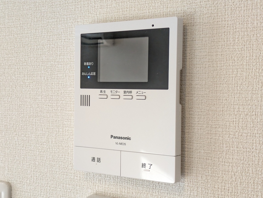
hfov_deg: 37.5
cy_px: 99
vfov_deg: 28.6
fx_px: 387
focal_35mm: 51
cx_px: 132
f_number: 1.89
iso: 247
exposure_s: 1/120
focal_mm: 5.43
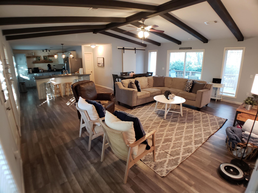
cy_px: 96
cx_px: 129
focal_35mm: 26
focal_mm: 4.3
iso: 250
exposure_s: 1/40
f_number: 1.5
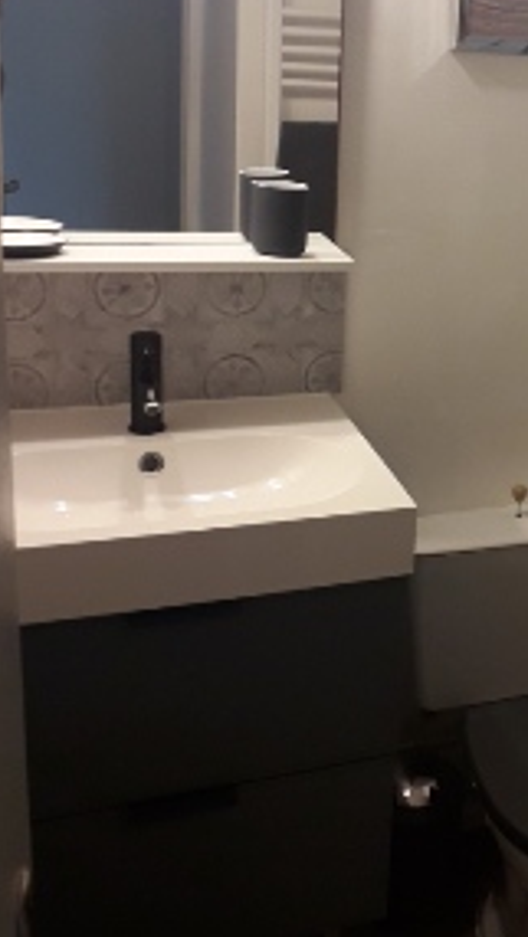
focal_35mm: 46
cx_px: 521
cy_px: 321
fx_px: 1144
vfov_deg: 44.0
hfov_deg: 24.8
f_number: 1.9
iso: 80
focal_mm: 3.6
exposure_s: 1/50
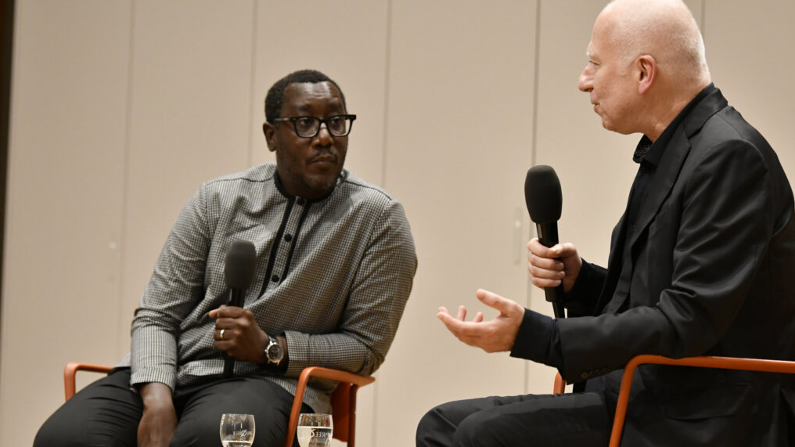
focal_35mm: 151
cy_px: 242
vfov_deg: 8.1
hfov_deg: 14.3
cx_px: 400
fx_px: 3173
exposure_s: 1/250
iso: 3200
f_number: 3.5
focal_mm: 95
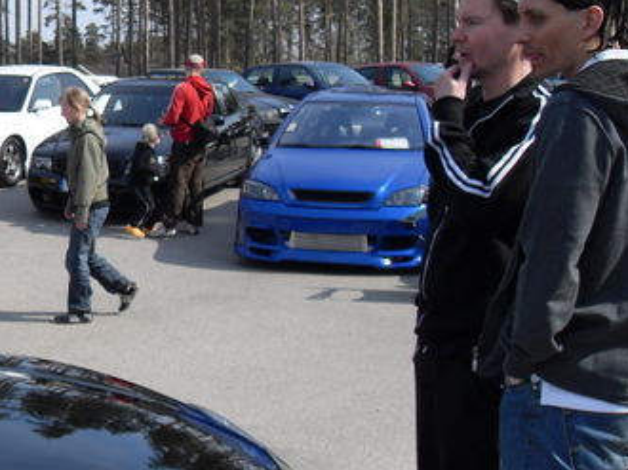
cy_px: 166
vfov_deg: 22.2
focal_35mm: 66
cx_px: 29
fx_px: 1196
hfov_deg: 28.0
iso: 80
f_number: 7
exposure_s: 1/180
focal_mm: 6.3
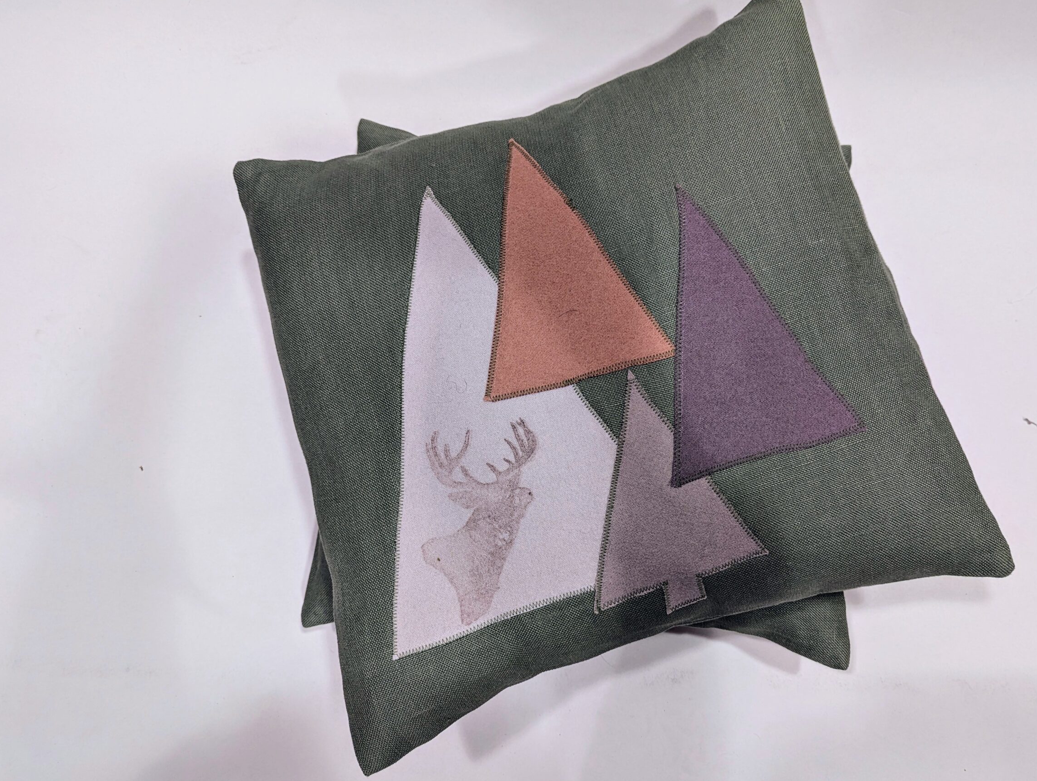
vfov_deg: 51.4
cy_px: 365
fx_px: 810
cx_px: 567
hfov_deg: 65.1
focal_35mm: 27
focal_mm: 6.81
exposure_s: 1/23.8
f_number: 1.85
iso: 134
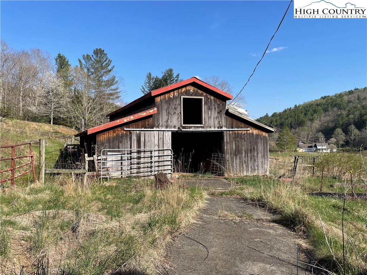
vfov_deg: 53.1
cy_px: 138
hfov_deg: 67.3
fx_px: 276
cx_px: 184
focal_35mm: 26
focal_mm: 4.2
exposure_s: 1/2564
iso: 32
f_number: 1.6
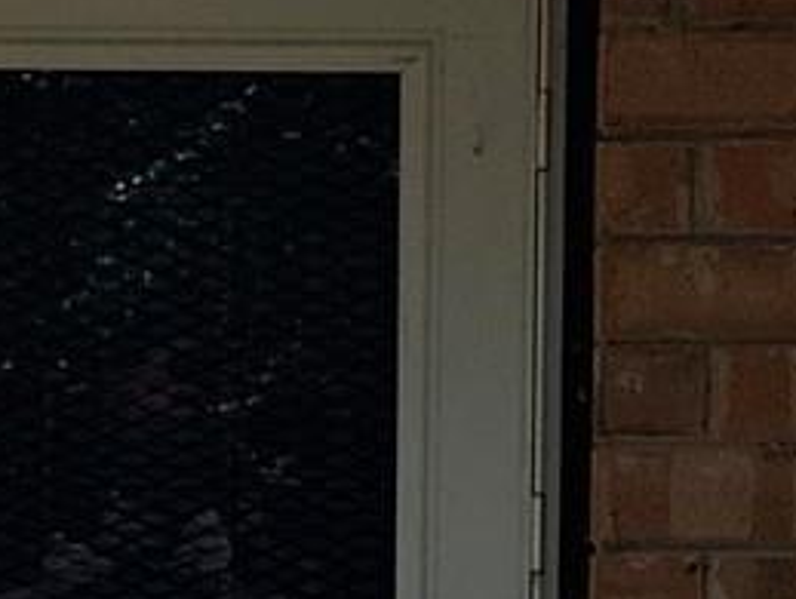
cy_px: 1081
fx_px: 5273
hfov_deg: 8.6
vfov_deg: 6.4
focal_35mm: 229
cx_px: 277
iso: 16
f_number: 1.8
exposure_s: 1/674
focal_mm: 3
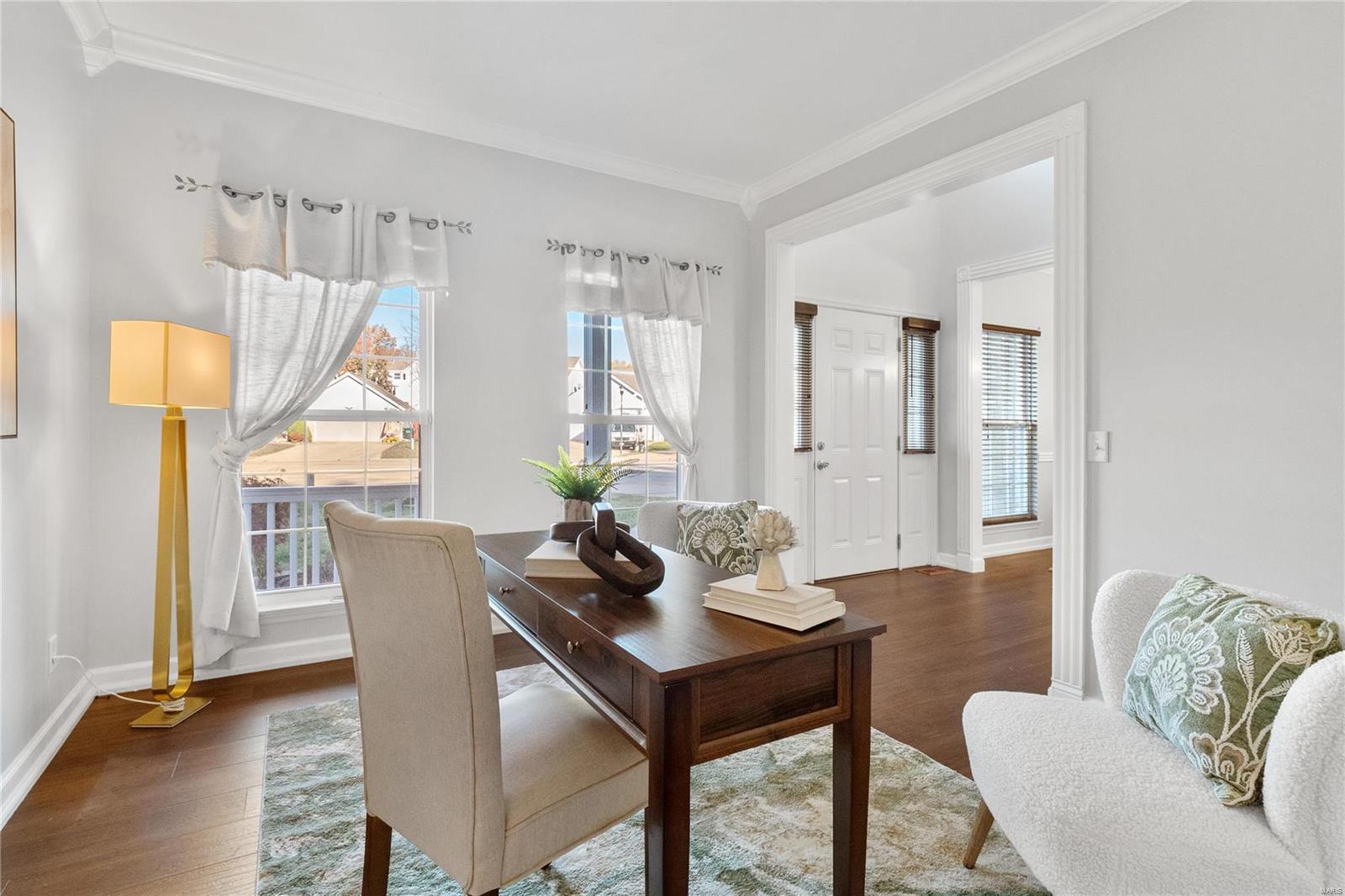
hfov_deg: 96.7
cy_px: 448
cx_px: 672
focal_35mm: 16
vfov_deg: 73.7
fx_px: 598
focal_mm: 8
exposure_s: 1/13
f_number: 8
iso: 400
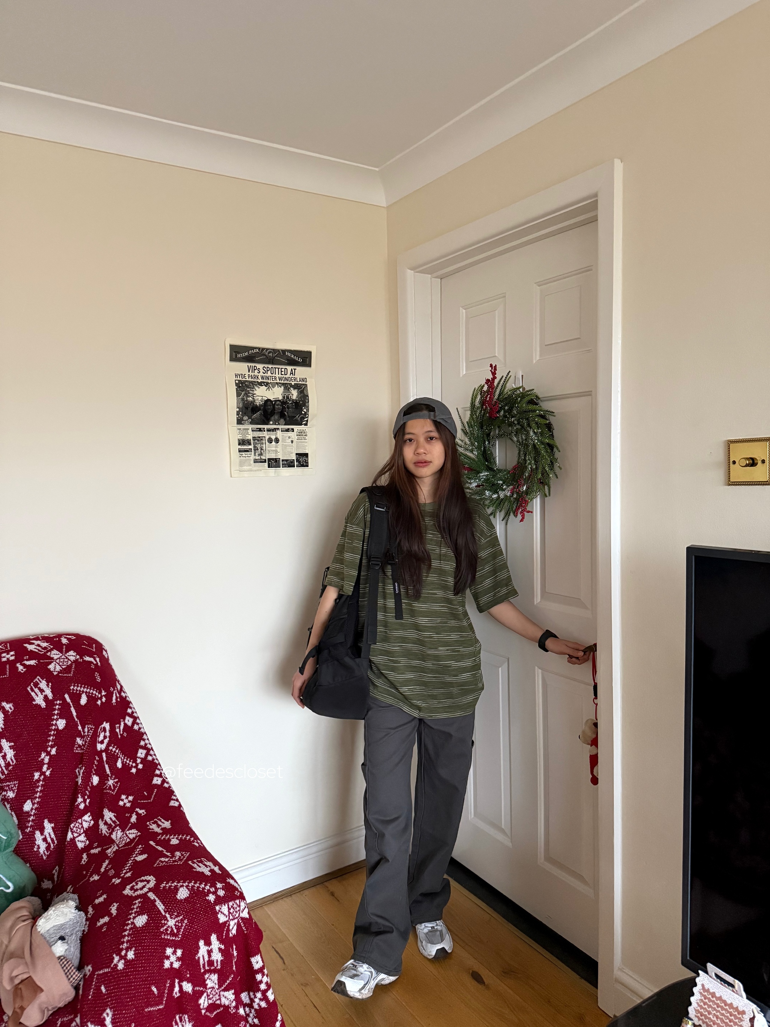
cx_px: 385
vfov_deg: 71.6
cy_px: 514
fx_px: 712
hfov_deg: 56.8
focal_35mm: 24
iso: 800
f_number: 1.78
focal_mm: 6.76
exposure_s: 1/53
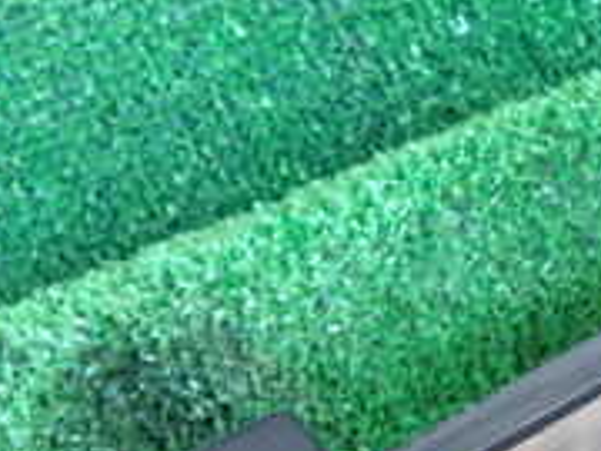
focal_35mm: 100
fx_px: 1736
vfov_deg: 14.7
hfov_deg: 18.7
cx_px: 691
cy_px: 398
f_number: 2.3
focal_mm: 5.4
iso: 320
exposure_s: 1/30
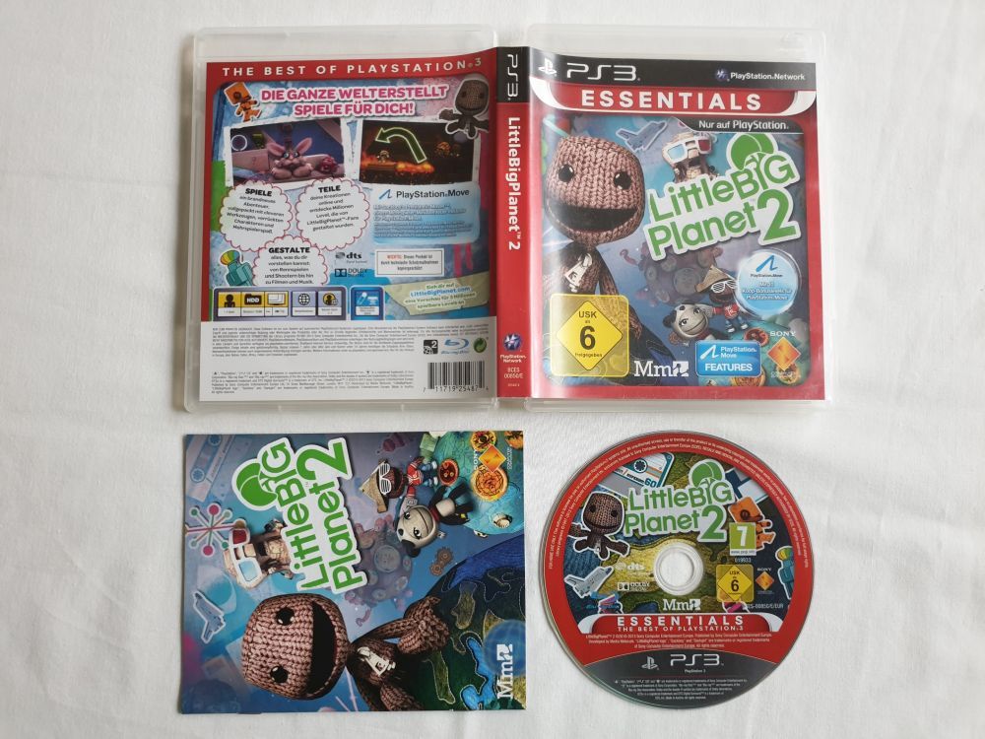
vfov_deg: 53.1
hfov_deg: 67.3
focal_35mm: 26
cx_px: 492
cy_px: 370
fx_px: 740
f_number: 1.5
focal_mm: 4.3
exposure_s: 1/60
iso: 125
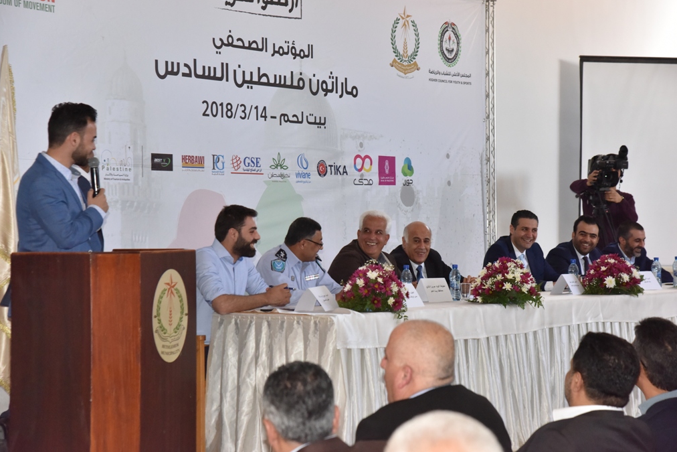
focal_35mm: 86
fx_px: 1617
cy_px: 225
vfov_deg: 15.9
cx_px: 338
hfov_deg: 23.6
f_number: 7.1
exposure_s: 1/250
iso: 2500
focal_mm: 85
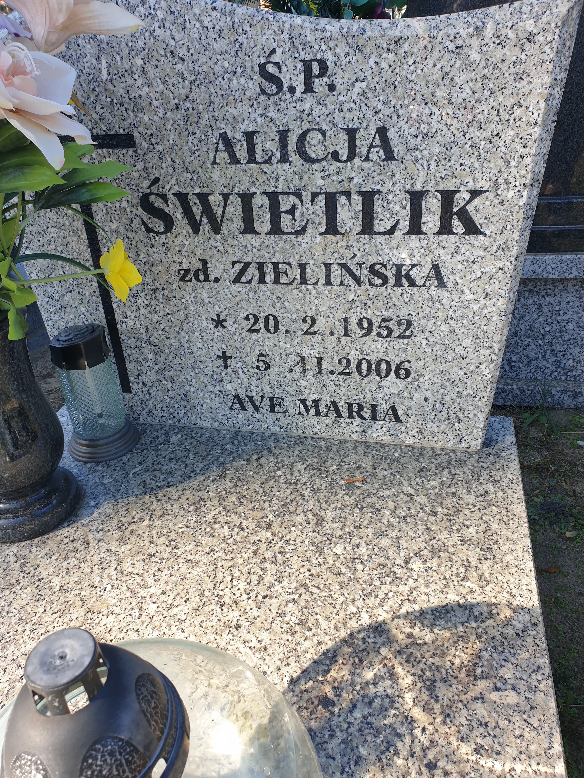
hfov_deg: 53.1
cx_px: 292
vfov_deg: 67.3
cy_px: 389
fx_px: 585
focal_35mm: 26
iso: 50
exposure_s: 1/420
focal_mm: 4.3
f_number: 2.4
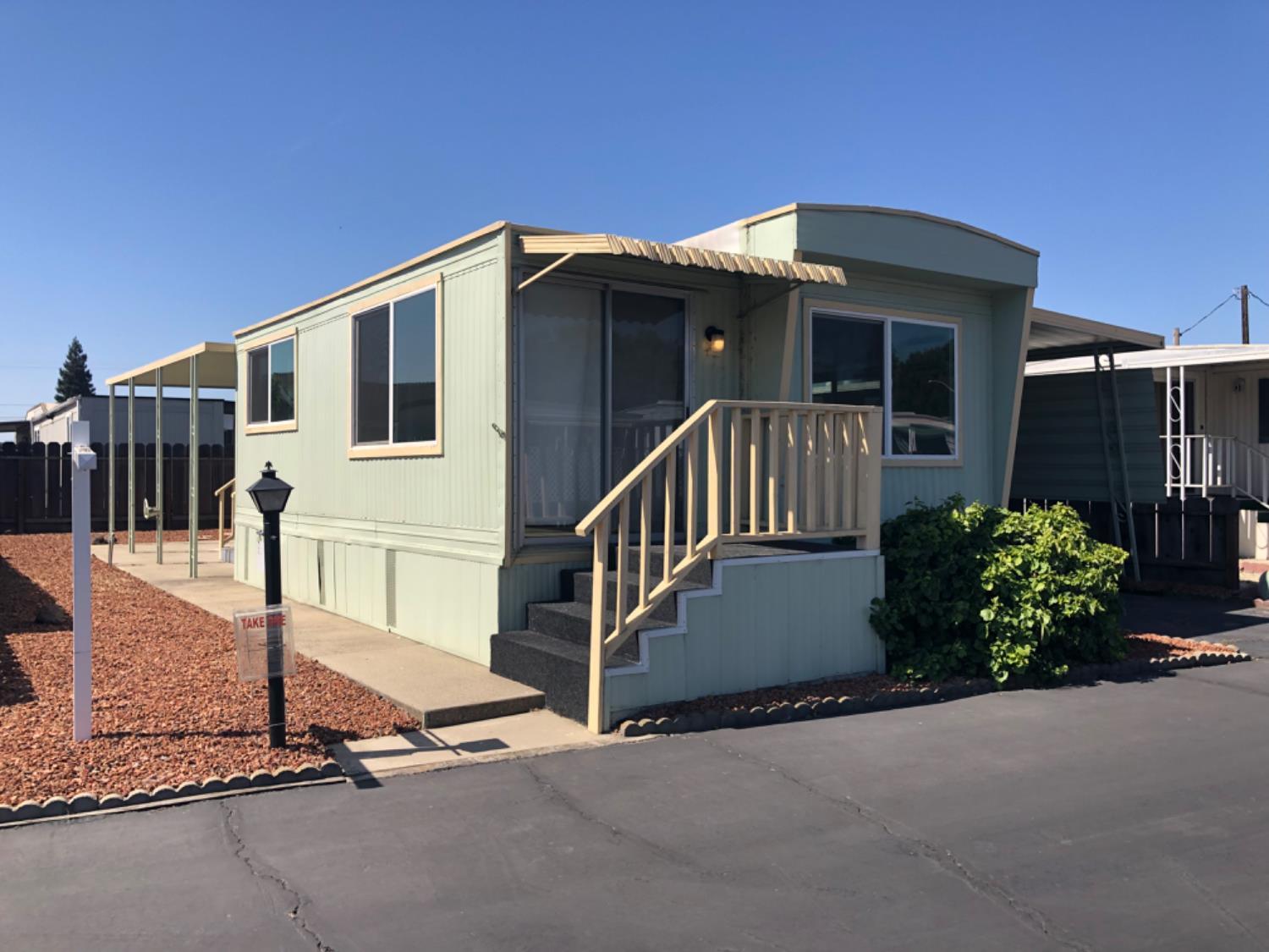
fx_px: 1026
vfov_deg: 49.7
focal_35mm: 28
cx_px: 634
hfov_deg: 63.4
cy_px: 476
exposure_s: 1/1156
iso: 20
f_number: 1.8
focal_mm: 4
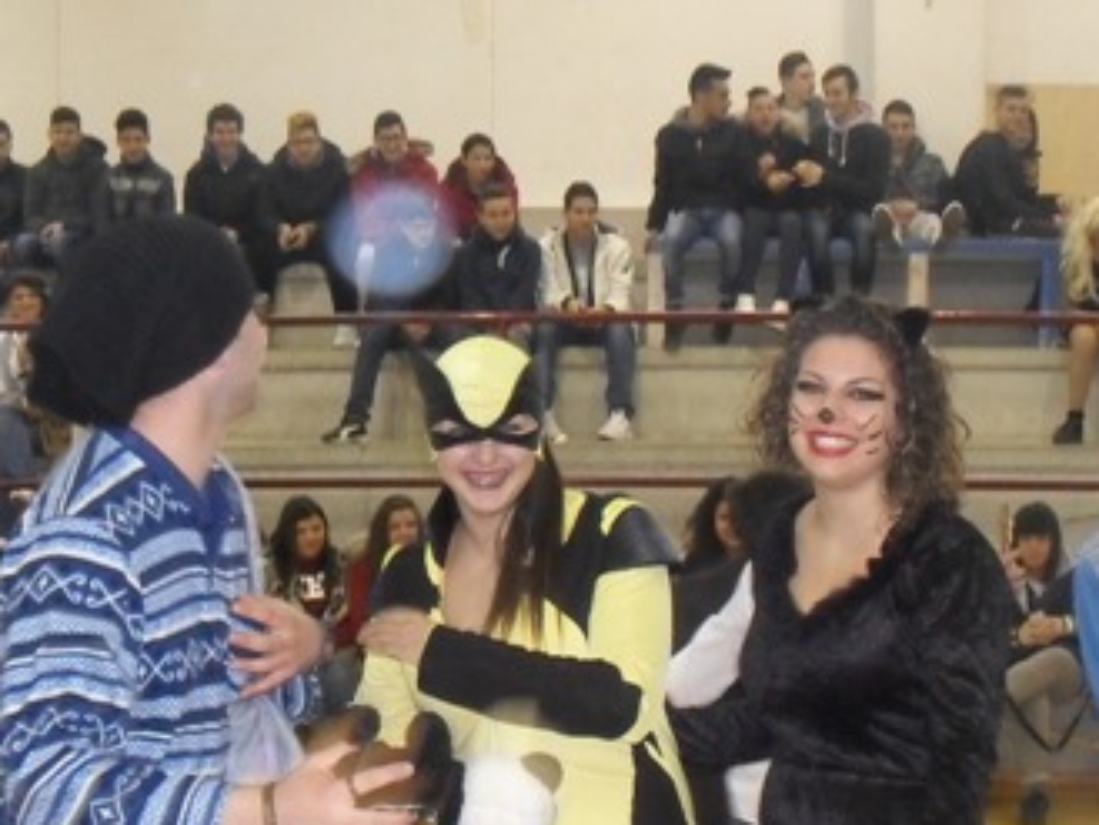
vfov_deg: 21.3
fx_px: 2160
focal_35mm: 68
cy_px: 701
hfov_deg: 28.5
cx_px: 668
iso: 240
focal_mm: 6.3
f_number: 3.2
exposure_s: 1/45
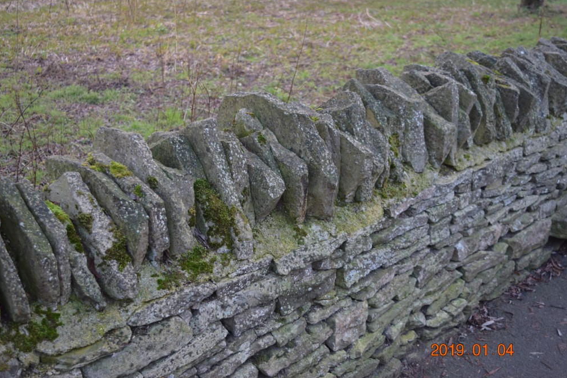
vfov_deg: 30.2
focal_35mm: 45
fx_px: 701
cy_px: 186
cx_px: 278
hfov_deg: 44.0
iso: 280
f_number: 4.2
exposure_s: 1/60
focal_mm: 29
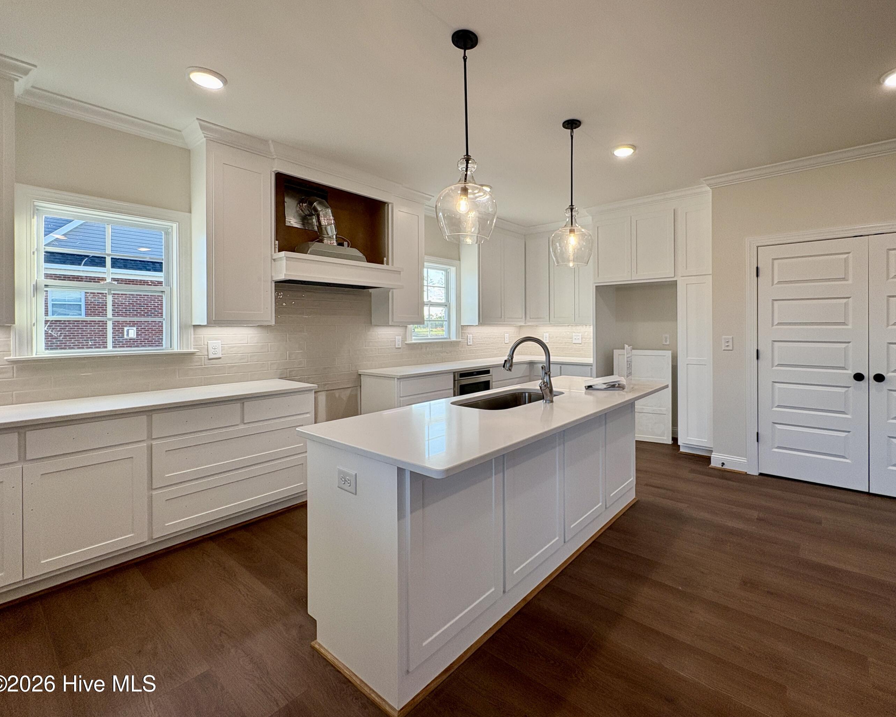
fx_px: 424
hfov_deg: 92.5
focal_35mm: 16
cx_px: 513
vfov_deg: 80.2
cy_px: 326
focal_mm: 2.22
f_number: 2.2
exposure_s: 1/131
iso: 64
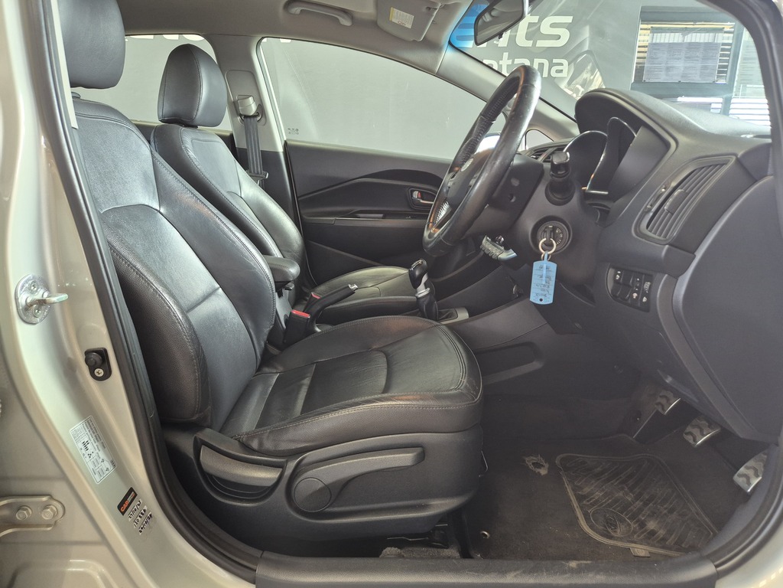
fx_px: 520
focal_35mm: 23
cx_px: 392
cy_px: 294
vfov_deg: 58.9
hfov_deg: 73.9
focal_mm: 5.4
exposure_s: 1/100
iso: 250
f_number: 1.8
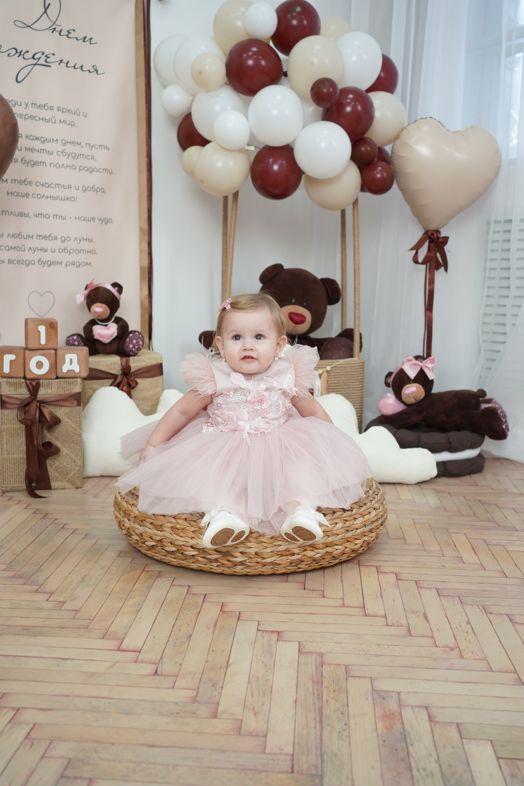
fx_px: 764
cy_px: 393
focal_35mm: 35
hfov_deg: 37.9
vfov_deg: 54.4
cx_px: 262
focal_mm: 35
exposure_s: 1/160
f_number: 4.5
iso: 800
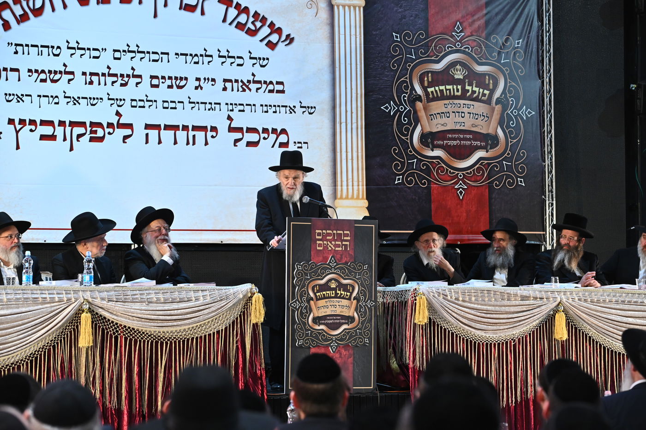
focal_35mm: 110
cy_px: 215
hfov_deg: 18.6
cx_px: 323
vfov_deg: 12.4
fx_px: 1973
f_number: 5
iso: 3200
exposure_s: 1/100
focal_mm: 110
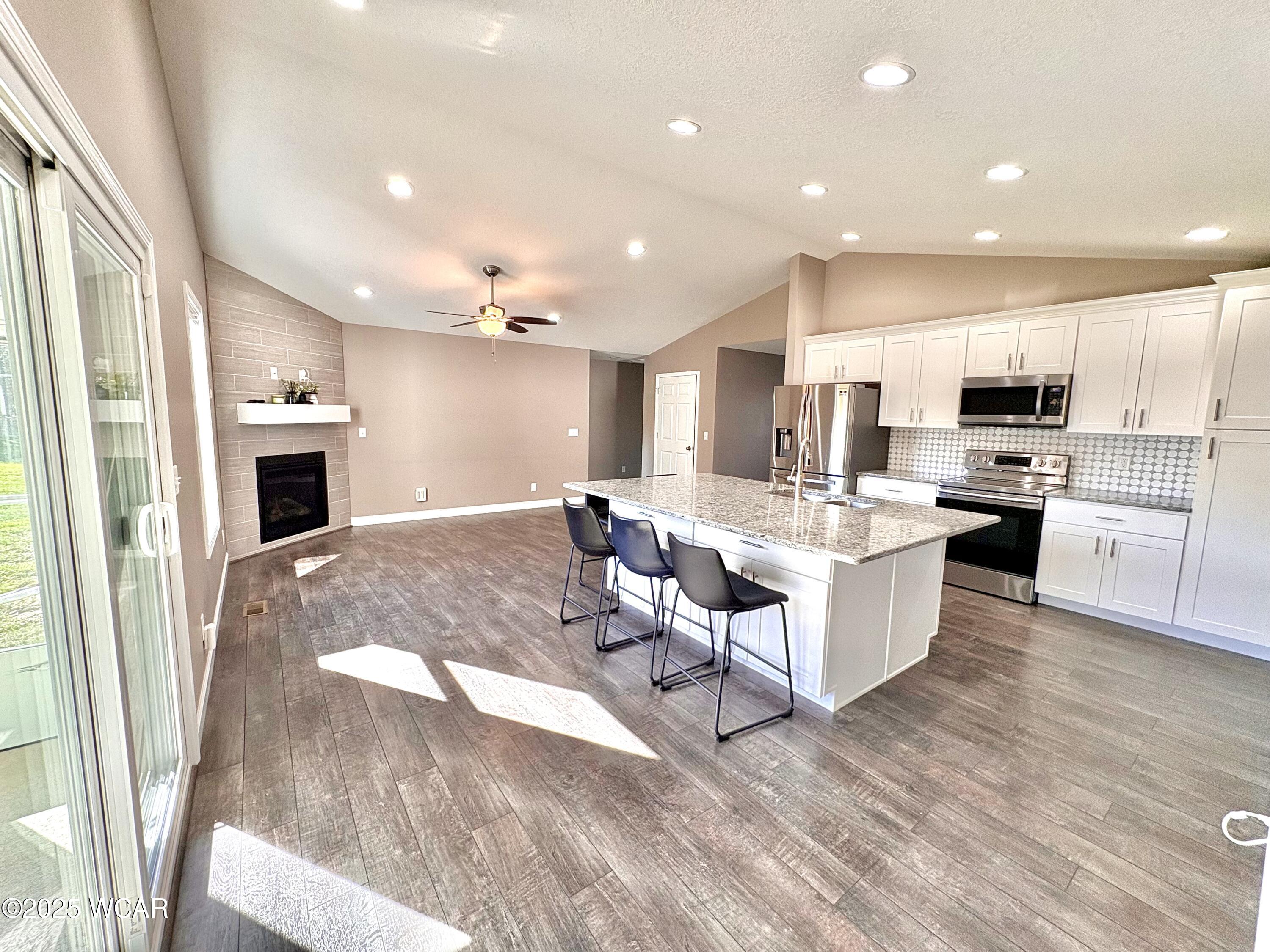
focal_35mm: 14
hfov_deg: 102.1
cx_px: 635
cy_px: 476
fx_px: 514
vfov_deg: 85.7
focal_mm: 2.22
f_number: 2.2
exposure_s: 1/120
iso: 200
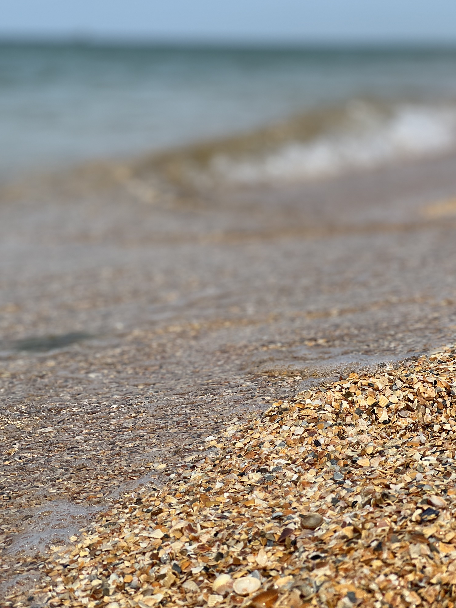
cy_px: 306
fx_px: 1370
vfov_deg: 25.0
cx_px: 228
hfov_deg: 18.9
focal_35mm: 78
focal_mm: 9
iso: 32
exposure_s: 1/1085
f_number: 2.8
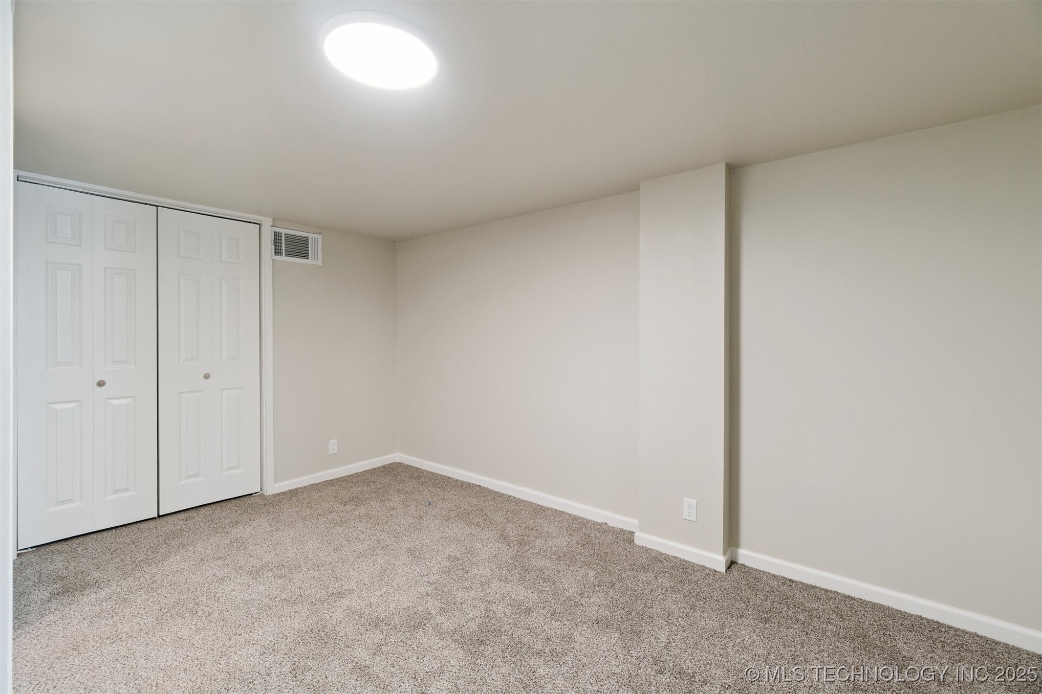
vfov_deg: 77.3
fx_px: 434
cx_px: 521
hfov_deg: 100.4
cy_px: 347
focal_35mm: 15
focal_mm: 10
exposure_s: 1/15
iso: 200
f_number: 6.3
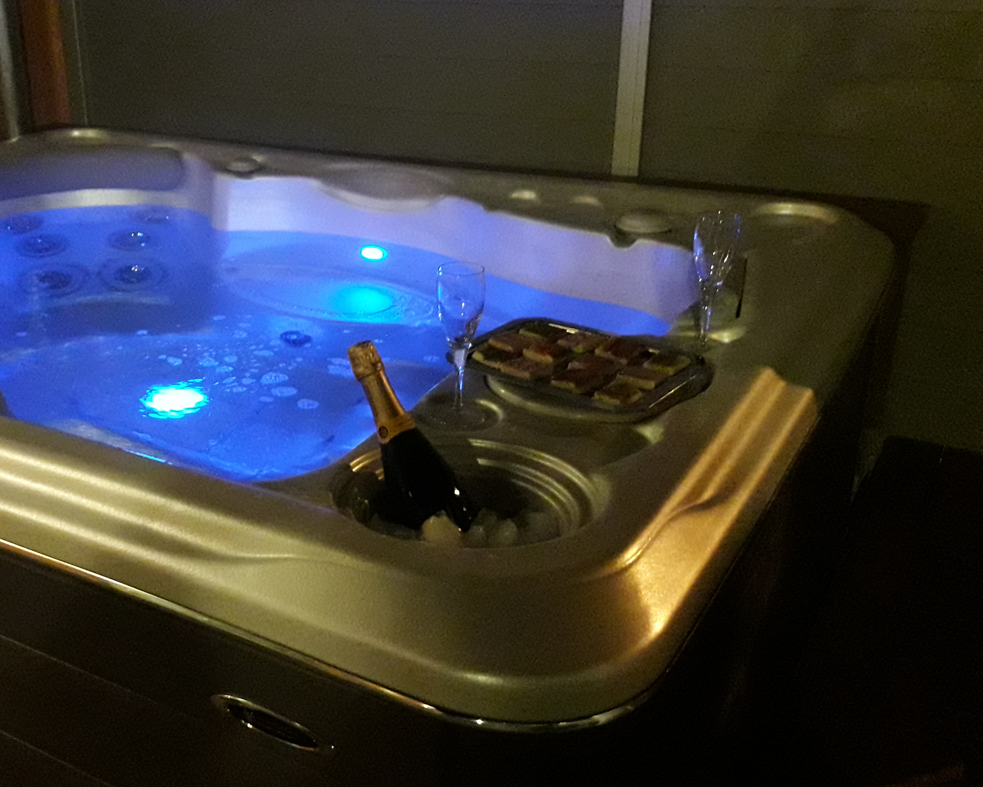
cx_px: 324
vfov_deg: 38.2
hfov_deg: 46.1
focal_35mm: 39
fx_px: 1135
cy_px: 368
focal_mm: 3.7
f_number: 1.9
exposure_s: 1/17
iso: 800
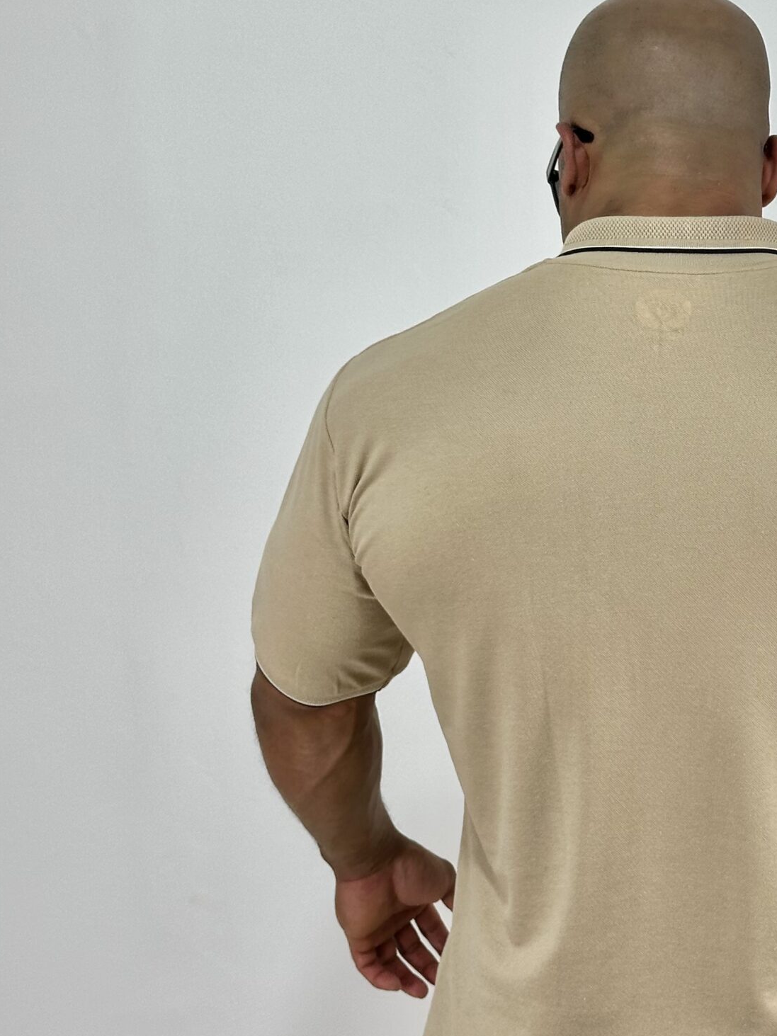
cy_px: 372
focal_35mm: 84
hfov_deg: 17.3
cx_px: 678
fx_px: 2514
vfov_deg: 23.2
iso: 50
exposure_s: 1/141
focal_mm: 6.86
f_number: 1.78
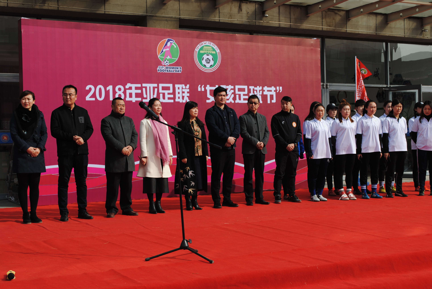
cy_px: 144
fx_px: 649
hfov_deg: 36.8
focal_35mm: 54
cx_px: 216
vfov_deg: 25.1
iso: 100
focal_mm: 36
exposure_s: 1/250
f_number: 8
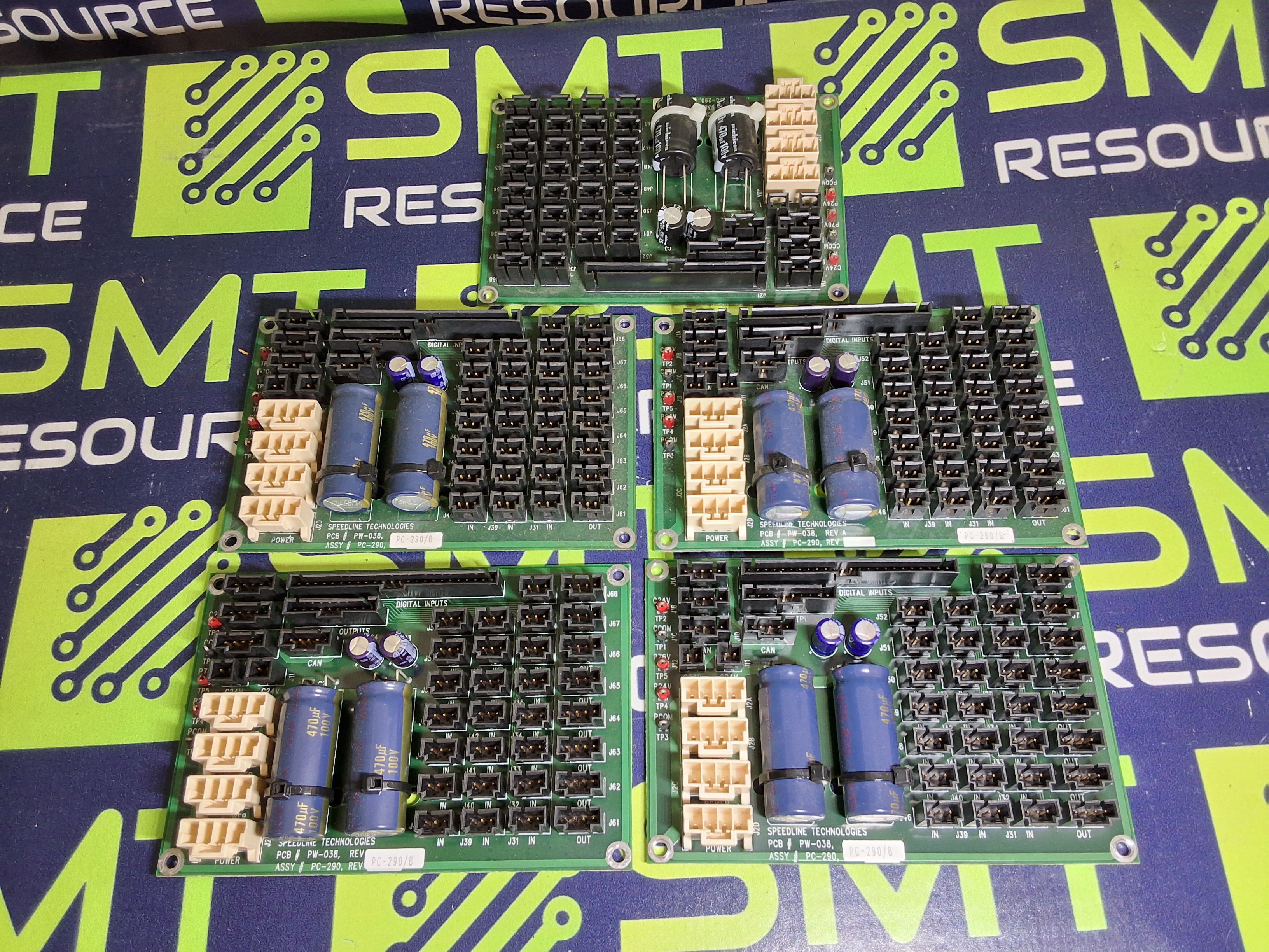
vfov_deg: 49.7
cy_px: 476
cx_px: 634
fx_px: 1026
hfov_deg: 63.4
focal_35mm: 28
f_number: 1.9
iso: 125
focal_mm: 2.91
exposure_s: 1/40
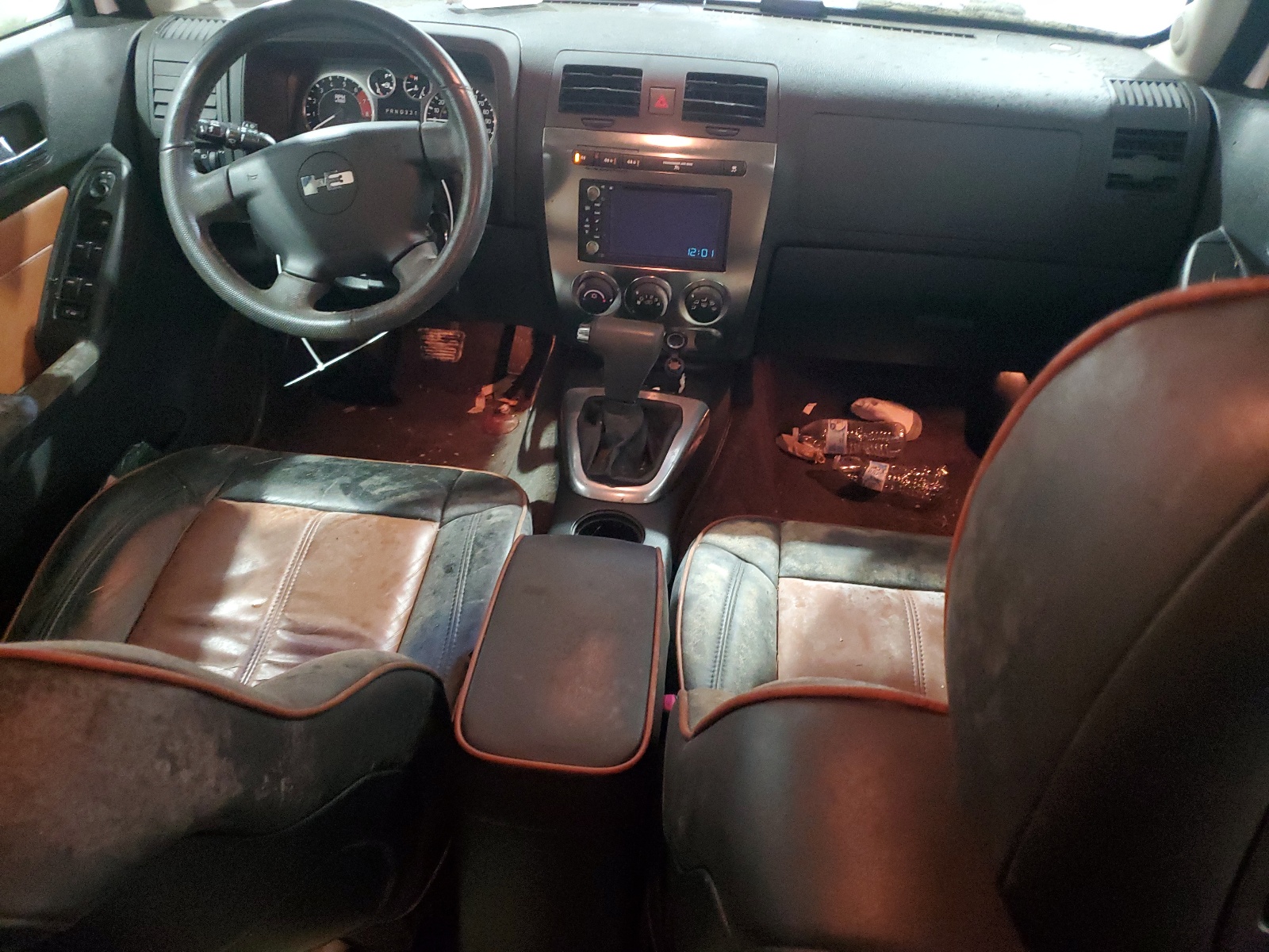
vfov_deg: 53.1
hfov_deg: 67.3
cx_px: 634
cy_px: 476
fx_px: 953
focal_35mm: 26
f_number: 1.5
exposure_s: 1/15
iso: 459
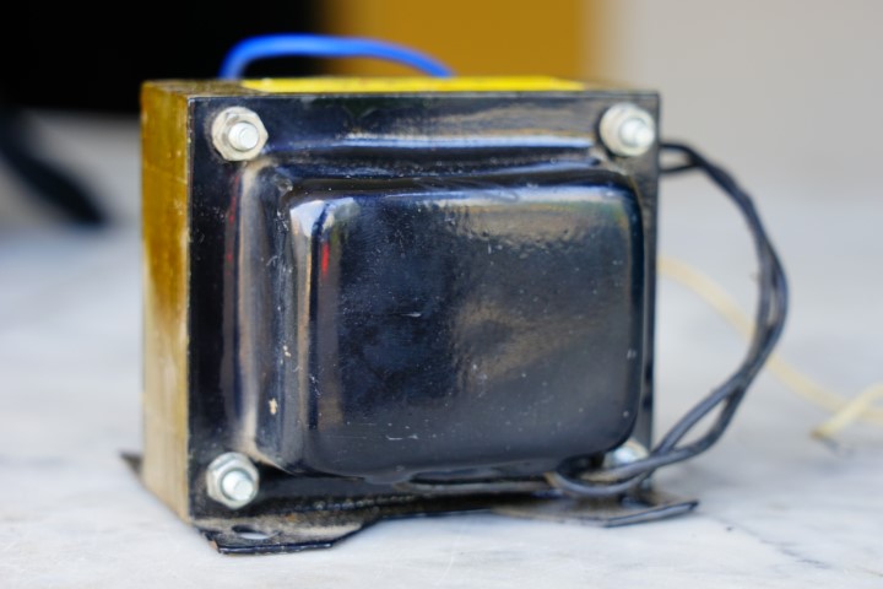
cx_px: 442
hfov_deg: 19.5
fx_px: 2575
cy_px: 294
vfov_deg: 13.0
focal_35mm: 105
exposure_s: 1/20
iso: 200
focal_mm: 105
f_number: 8
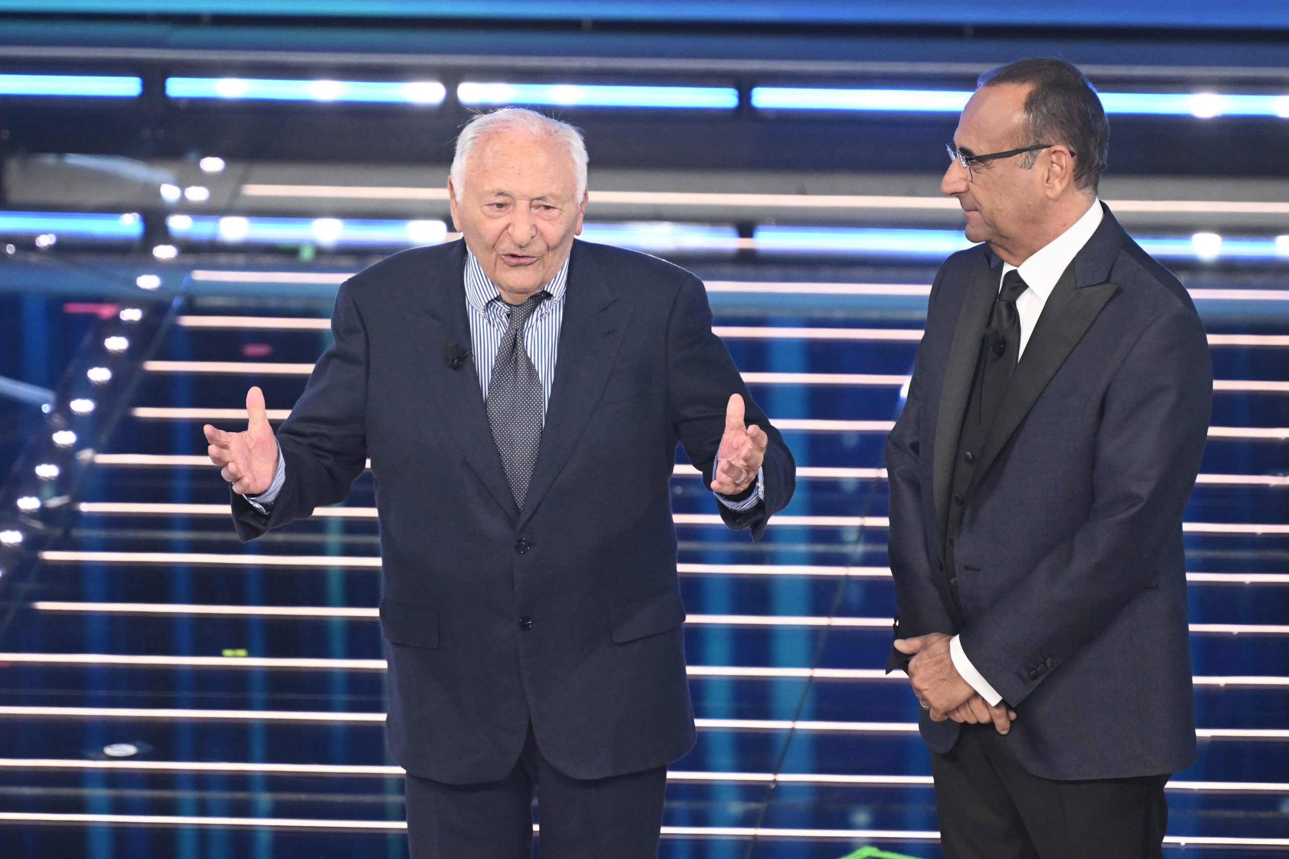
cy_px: 430
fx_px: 13422
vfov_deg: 3.7
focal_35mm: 375
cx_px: 644
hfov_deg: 5.5
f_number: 4
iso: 4000
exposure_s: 1/250
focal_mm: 250
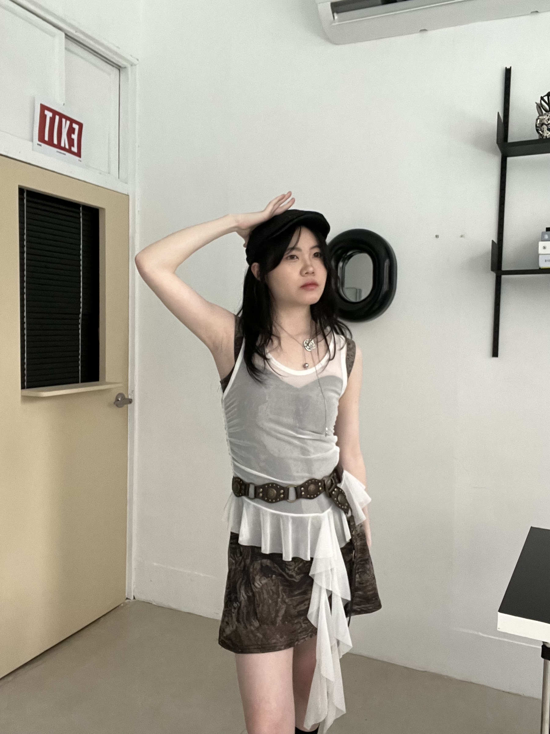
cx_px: 275
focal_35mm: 30
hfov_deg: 46.8
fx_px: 636
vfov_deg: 60.0
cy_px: 367
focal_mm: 2.71
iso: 320
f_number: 2.2
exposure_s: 1/60
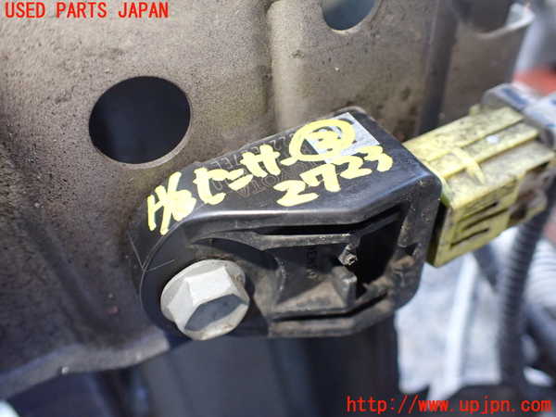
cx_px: 278
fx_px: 482
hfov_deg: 60.0
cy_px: 208
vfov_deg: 46.8
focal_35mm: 30
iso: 500
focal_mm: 5.4
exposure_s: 1/125
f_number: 2.3
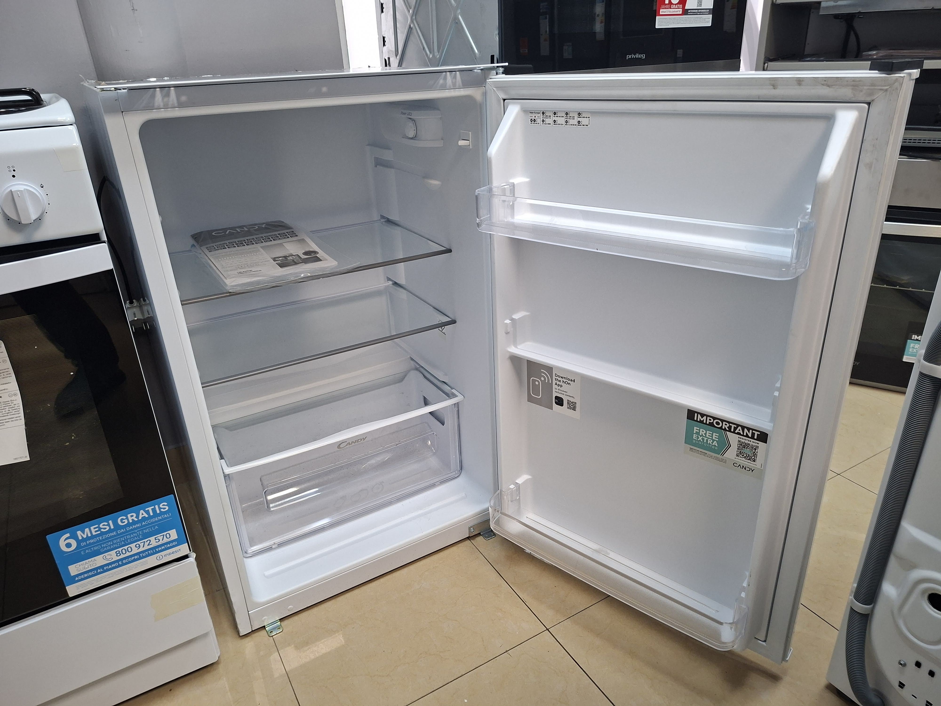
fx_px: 625
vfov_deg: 58.9
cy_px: 353
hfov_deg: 73.9
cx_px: 470
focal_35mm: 23
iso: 250
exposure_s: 1/50
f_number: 1.8
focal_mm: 5.54
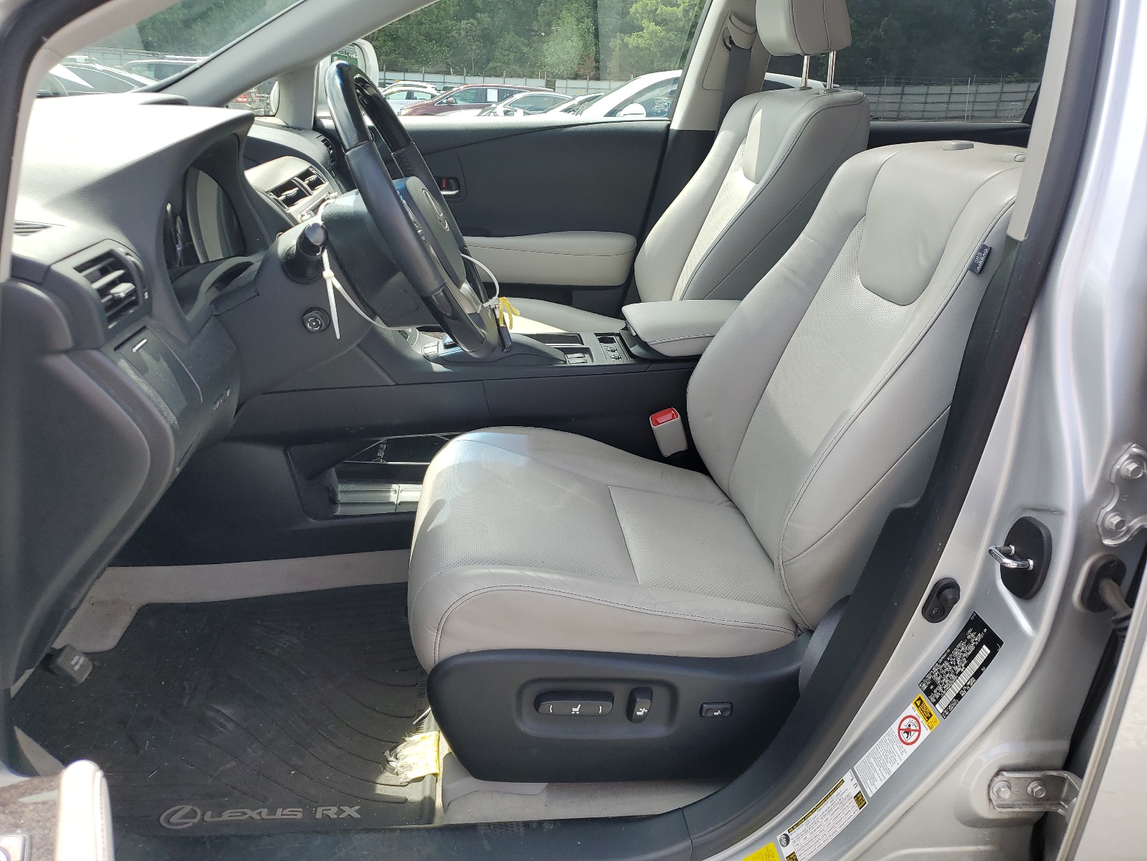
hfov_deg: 67.3
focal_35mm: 26
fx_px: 862
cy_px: 430
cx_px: 574
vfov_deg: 53.1
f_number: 1.5
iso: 50
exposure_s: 1/833
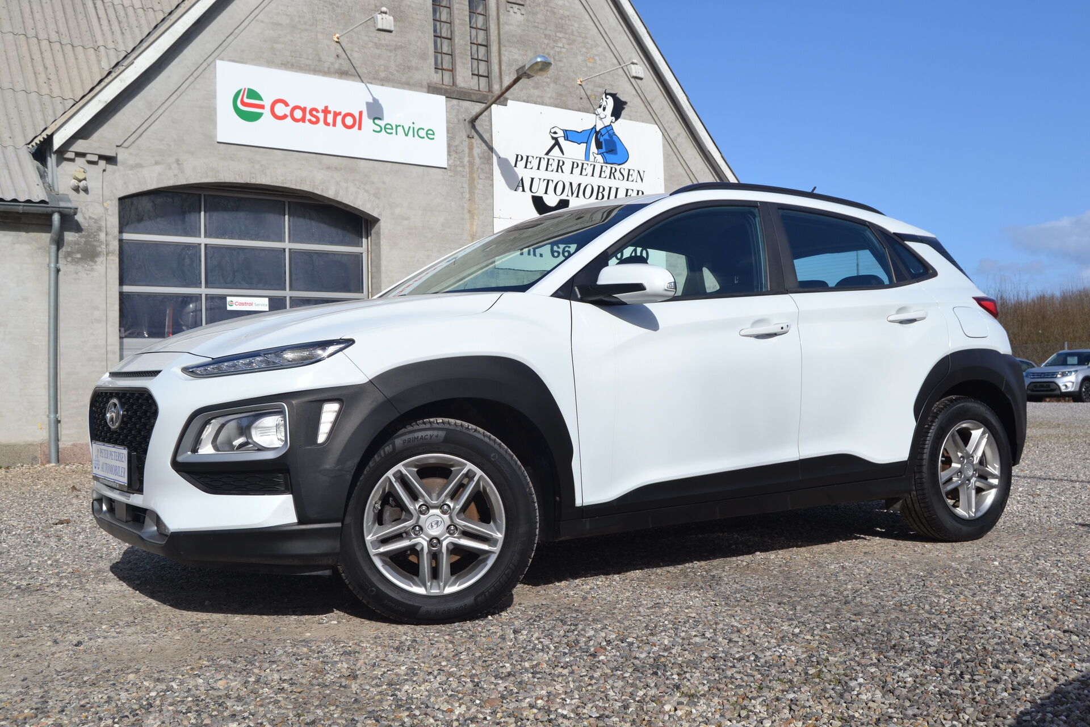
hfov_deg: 53.1
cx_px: 545
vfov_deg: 36.9
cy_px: 364
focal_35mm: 36
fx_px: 1090
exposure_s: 1/320
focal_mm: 24
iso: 100
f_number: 9
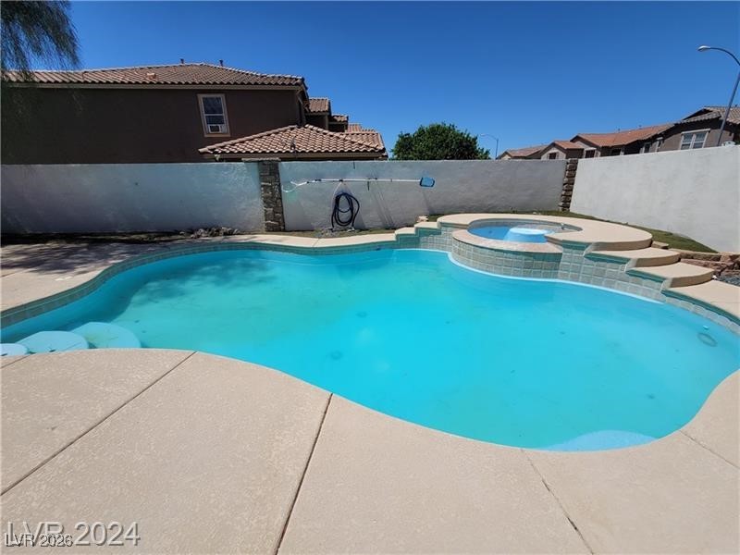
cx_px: 370
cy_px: 278
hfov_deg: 106.2
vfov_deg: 89.9
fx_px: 278
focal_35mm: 13
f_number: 2.2
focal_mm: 2.2
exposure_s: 1/3913
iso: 64
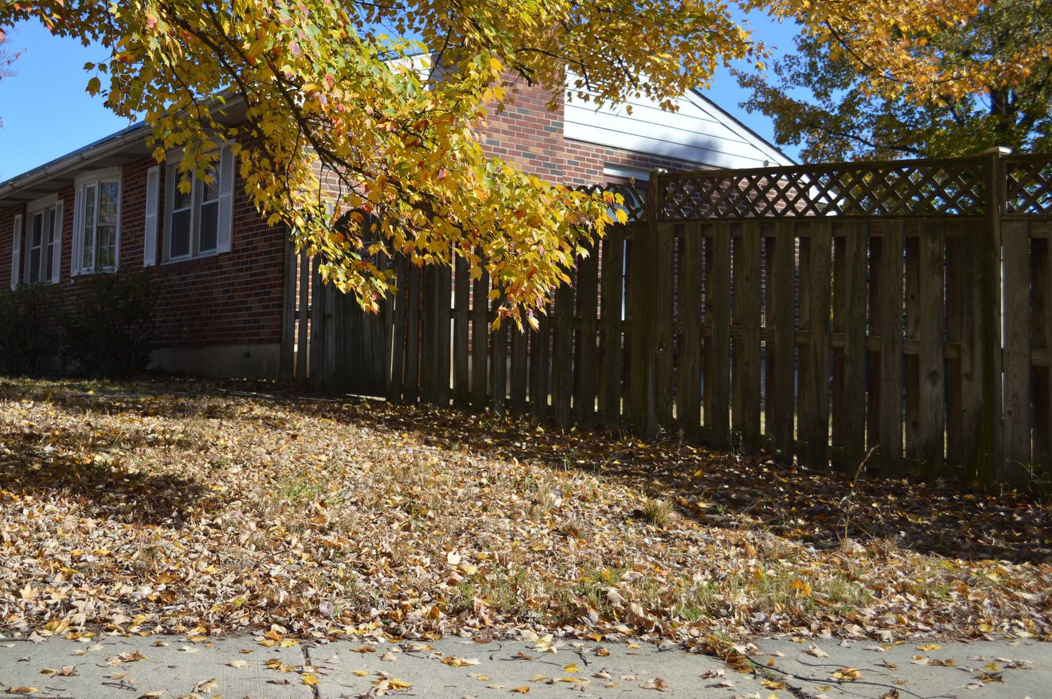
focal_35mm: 40
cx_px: 430
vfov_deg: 33.3
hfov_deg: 48.3
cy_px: 293
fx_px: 1168
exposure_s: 1/640
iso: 100
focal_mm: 22
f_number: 4
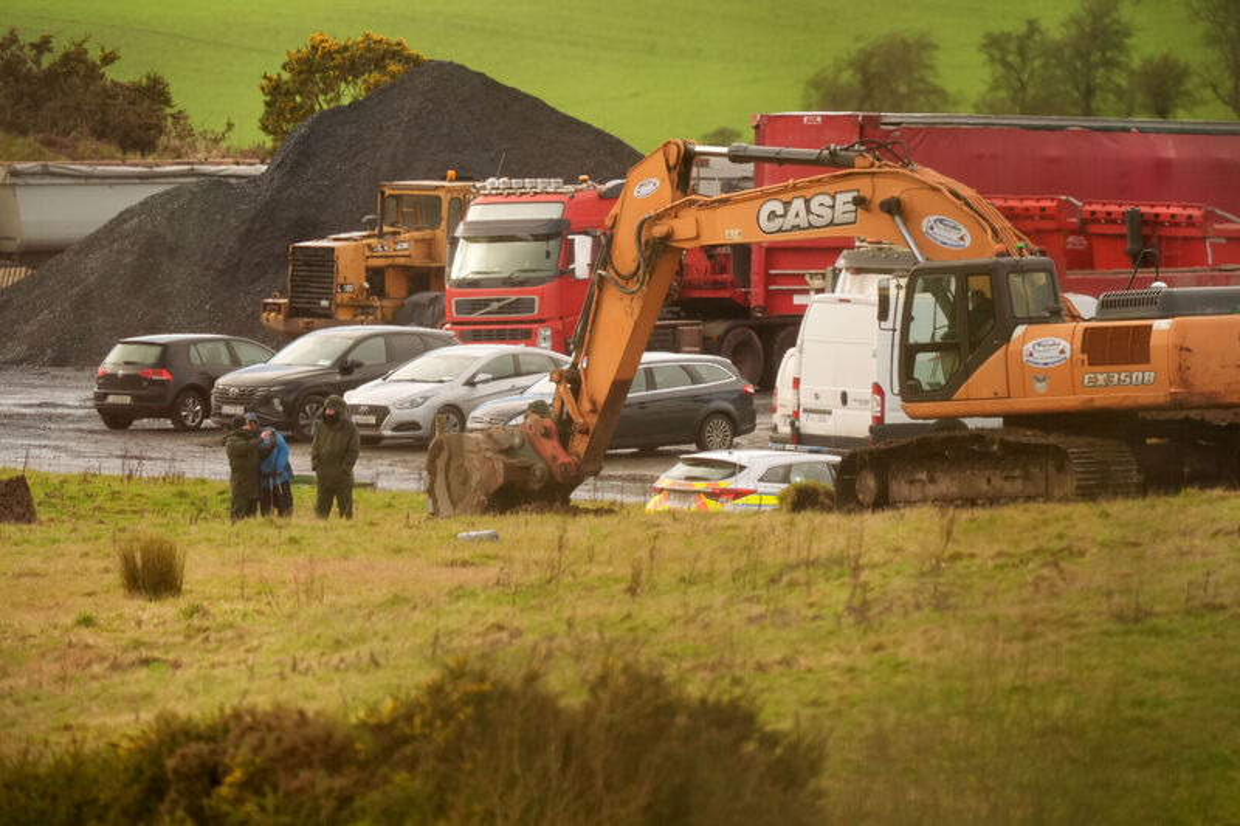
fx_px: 27548
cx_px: 620
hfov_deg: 2.6
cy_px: 413
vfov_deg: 1.7
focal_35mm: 800
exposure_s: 1/2000
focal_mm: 800
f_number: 5.6
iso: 2500
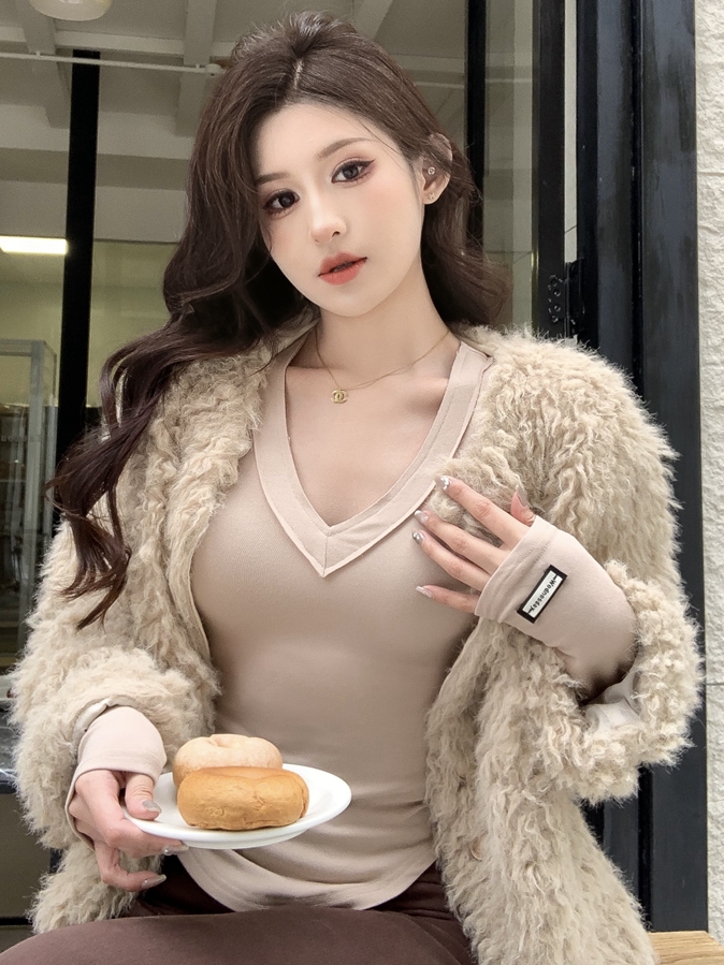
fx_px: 1060
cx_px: 321
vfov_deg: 48.8
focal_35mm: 38
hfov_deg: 37.7
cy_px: 416
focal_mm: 2.87
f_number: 2.2
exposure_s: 1/120
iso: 32
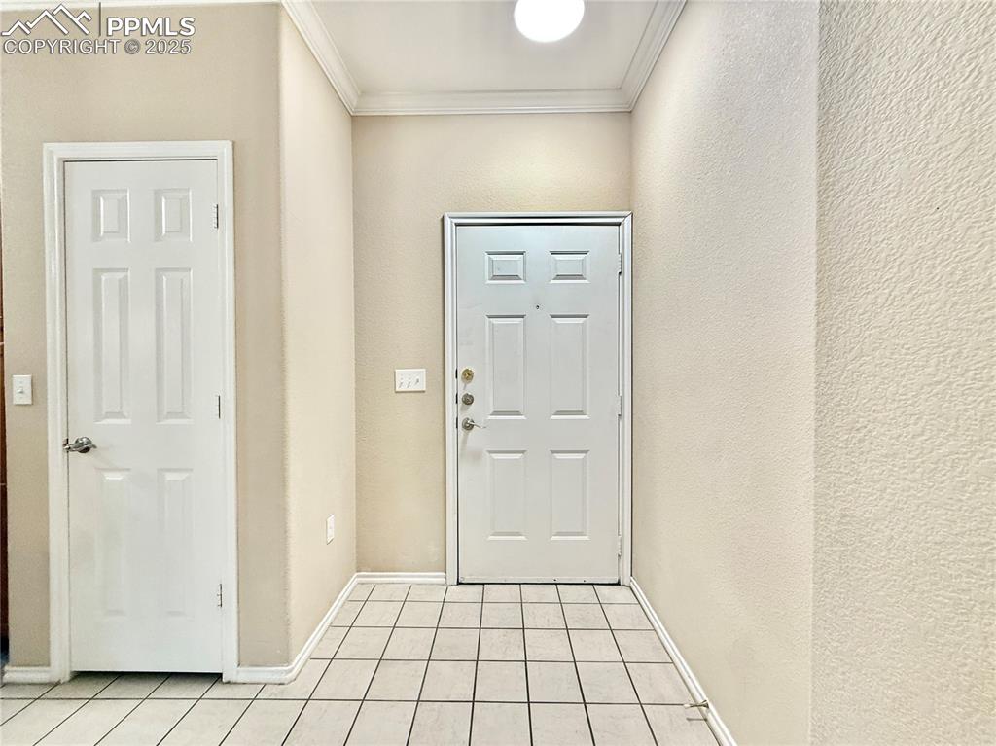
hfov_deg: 102.1
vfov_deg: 85.6
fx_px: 403
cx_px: 498
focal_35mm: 14
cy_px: 373
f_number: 2.2
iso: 160
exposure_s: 1/120
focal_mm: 2.22
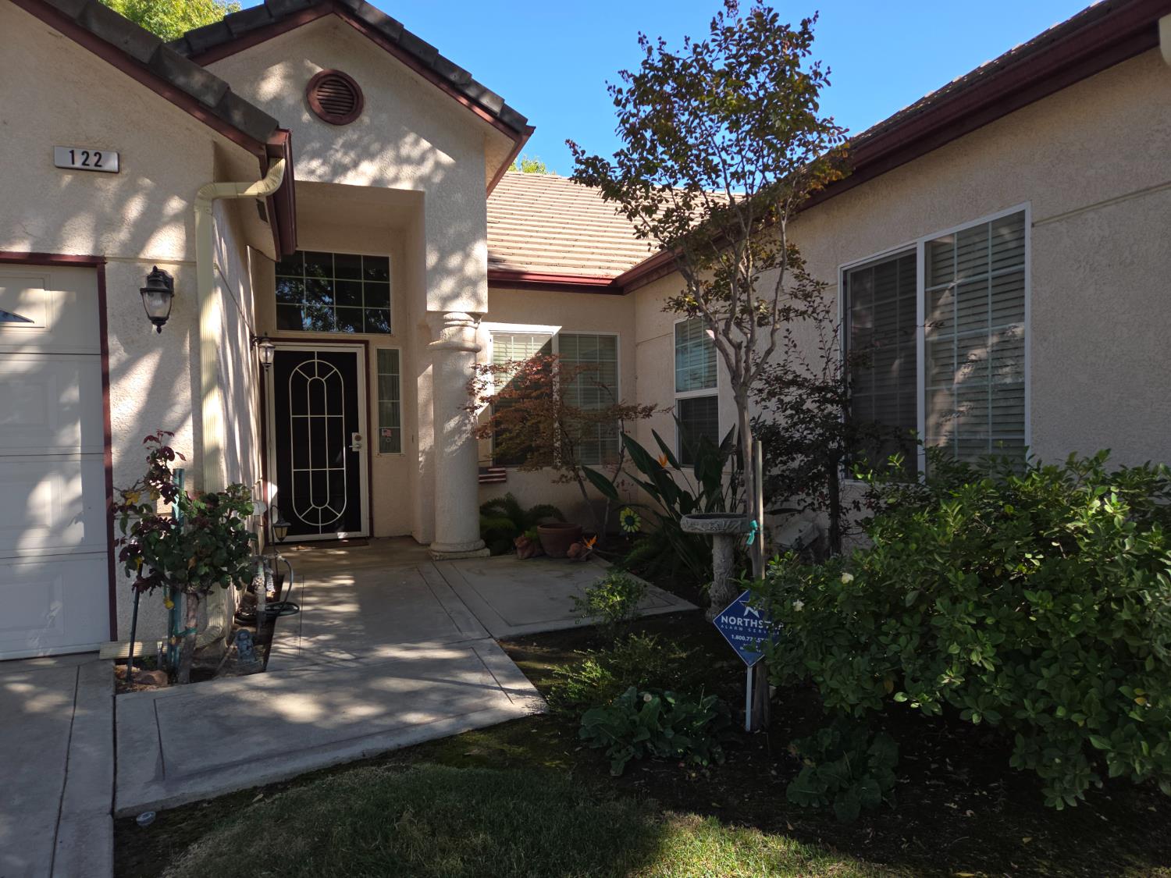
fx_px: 778
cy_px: 439
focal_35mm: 23
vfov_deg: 58.9
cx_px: 586
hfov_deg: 73.9
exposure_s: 1/477
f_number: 1.8
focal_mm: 5.4
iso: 25
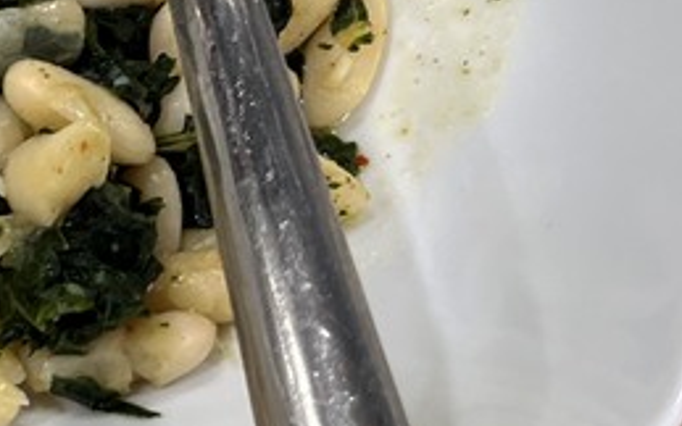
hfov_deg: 17.1
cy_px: -313
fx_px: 2026
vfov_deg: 11.3
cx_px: -366
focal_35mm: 109
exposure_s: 1/100
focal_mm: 5.1
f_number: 1.6
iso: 125
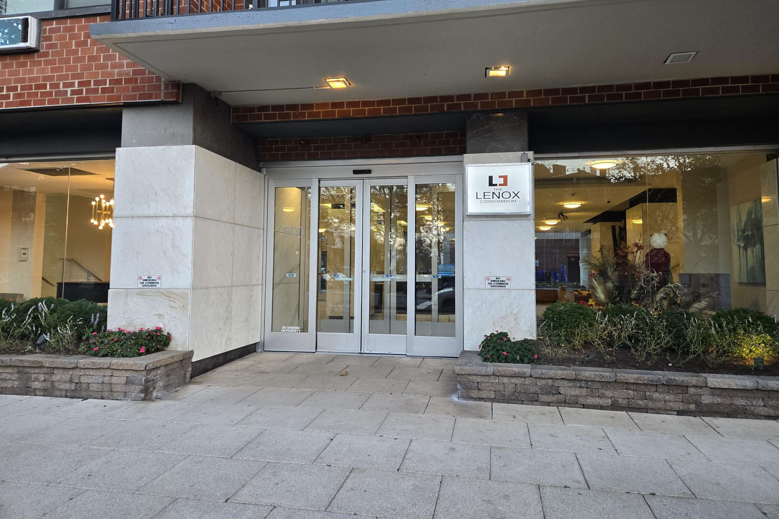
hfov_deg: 73.7
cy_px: 233
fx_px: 519
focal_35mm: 24
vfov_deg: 53.0
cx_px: 390
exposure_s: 1/120
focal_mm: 5.4
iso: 160
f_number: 1.8
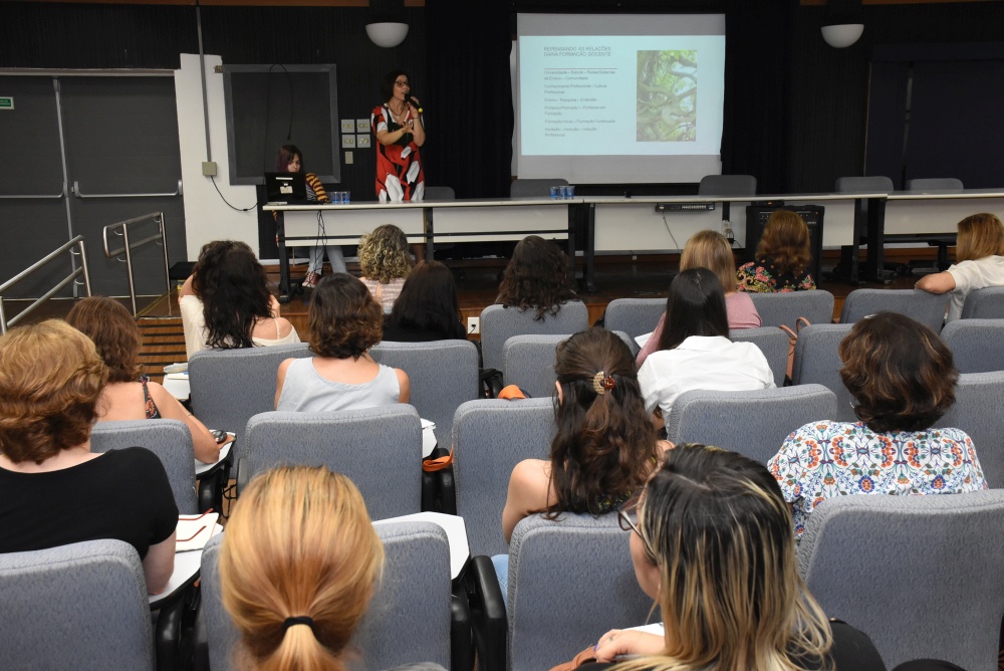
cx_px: 502
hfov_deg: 49.5
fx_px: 1088
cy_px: 336
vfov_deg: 34.3
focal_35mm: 39
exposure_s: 1/60
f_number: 7.1
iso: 1600
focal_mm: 26
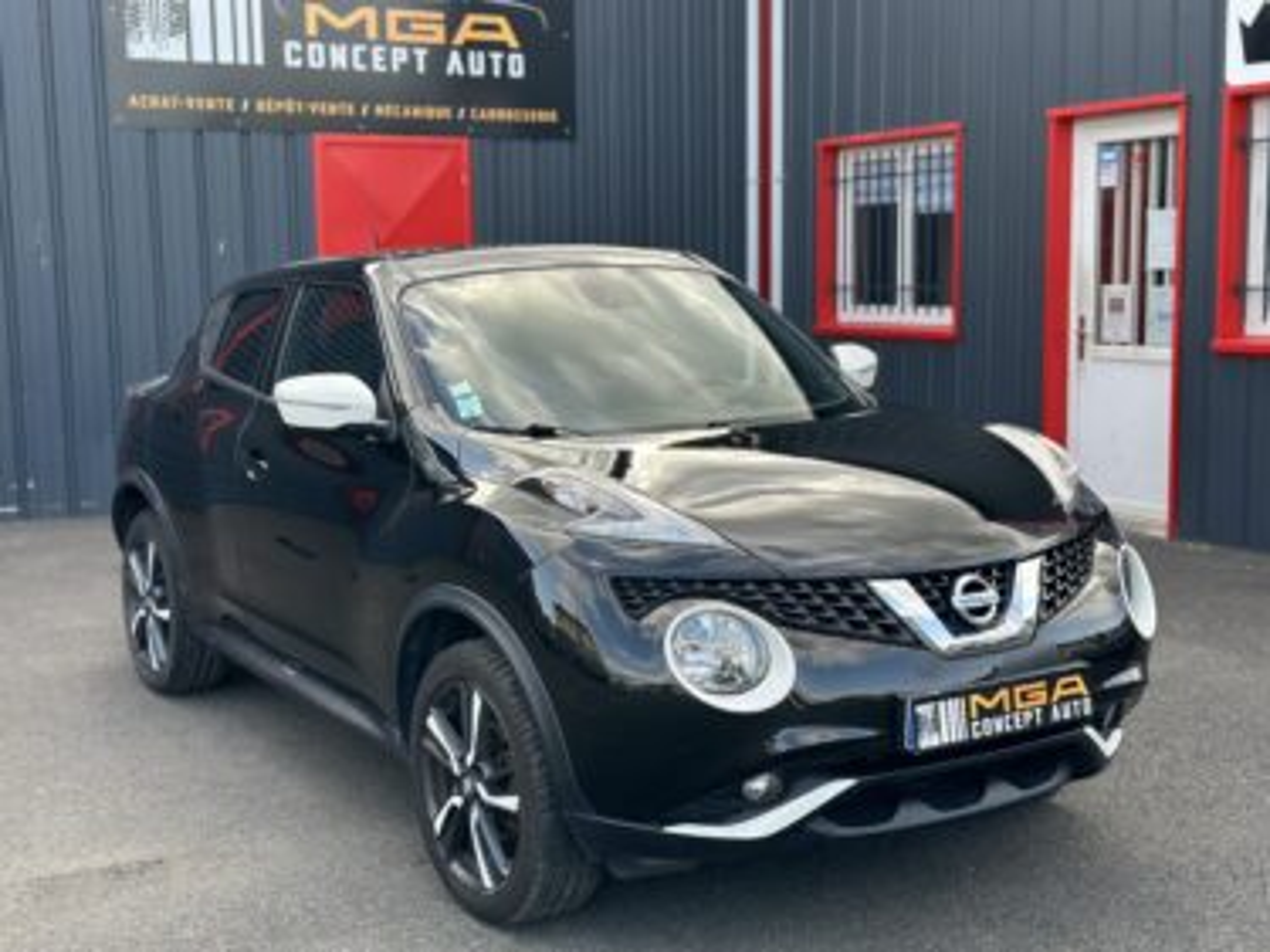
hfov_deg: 39.7
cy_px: 476
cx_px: 635
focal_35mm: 48
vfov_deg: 30.2
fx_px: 1760
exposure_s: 1/704
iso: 80
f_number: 1.78
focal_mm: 6.86
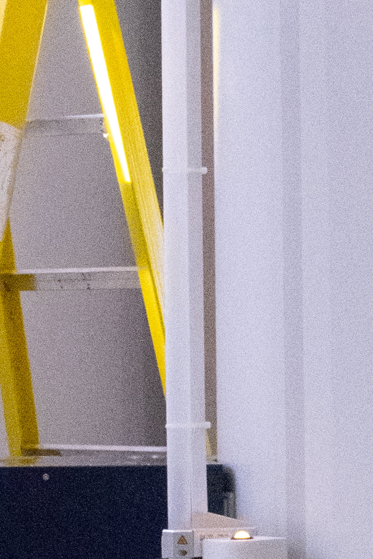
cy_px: 349
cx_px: 294
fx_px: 3560
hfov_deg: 6.0
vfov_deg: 9.0
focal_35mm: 229
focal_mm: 32
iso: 6400
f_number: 10
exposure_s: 1/320
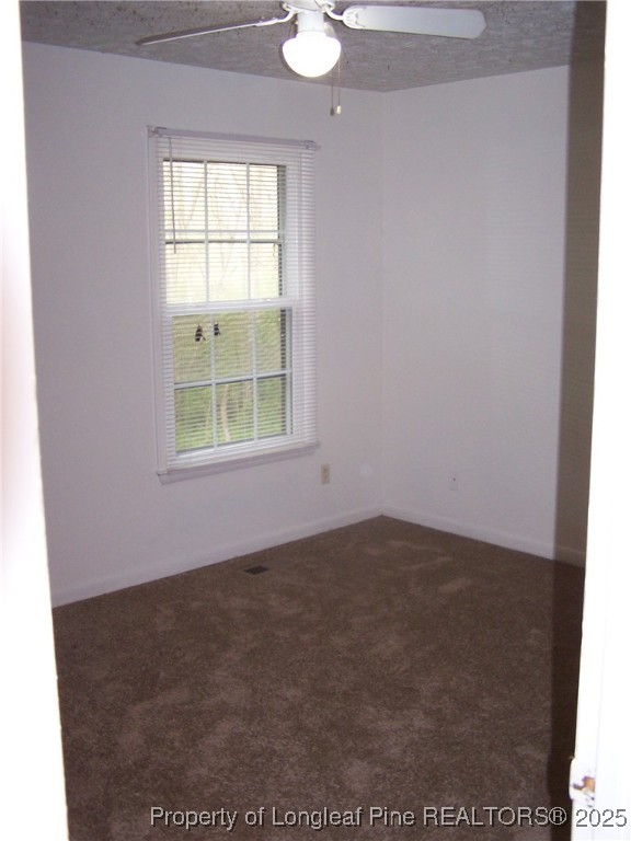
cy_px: 420
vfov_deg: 49.0
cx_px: 316
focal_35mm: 38
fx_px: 924
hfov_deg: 37.7
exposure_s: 1/60
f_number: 2.8
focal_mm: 6.3
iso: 140
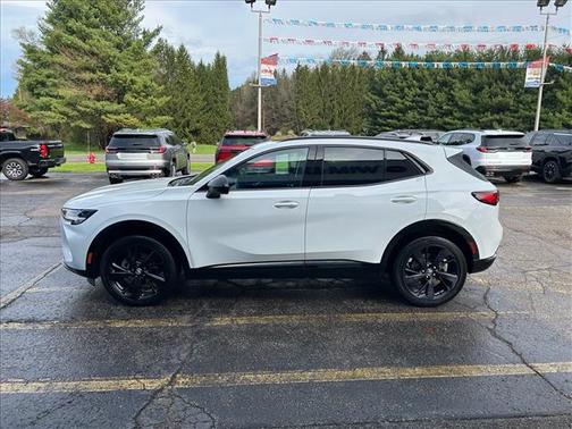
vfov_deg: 53.1
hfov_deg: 67.3
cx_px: 286
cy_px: 214
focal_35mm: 26
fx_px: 430
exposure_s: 1/1431
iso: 50
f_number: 1.5
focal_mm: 5.7
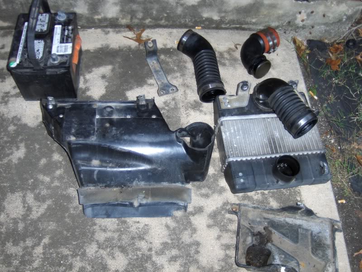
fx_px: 366
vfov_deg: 40.7
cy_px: 136
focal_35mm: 35
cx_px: 181
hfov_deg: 52.6
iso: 100
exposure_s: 1/60
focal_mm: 7.5
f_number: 2.8
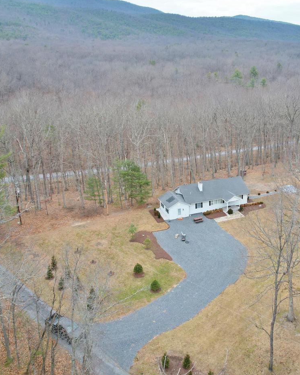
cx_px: 209
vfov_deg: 55.7
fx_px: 355
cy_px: 182
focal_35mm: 32
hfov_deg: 44.8
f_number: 2.8
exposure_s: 1/350
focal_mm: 8.38
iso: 130
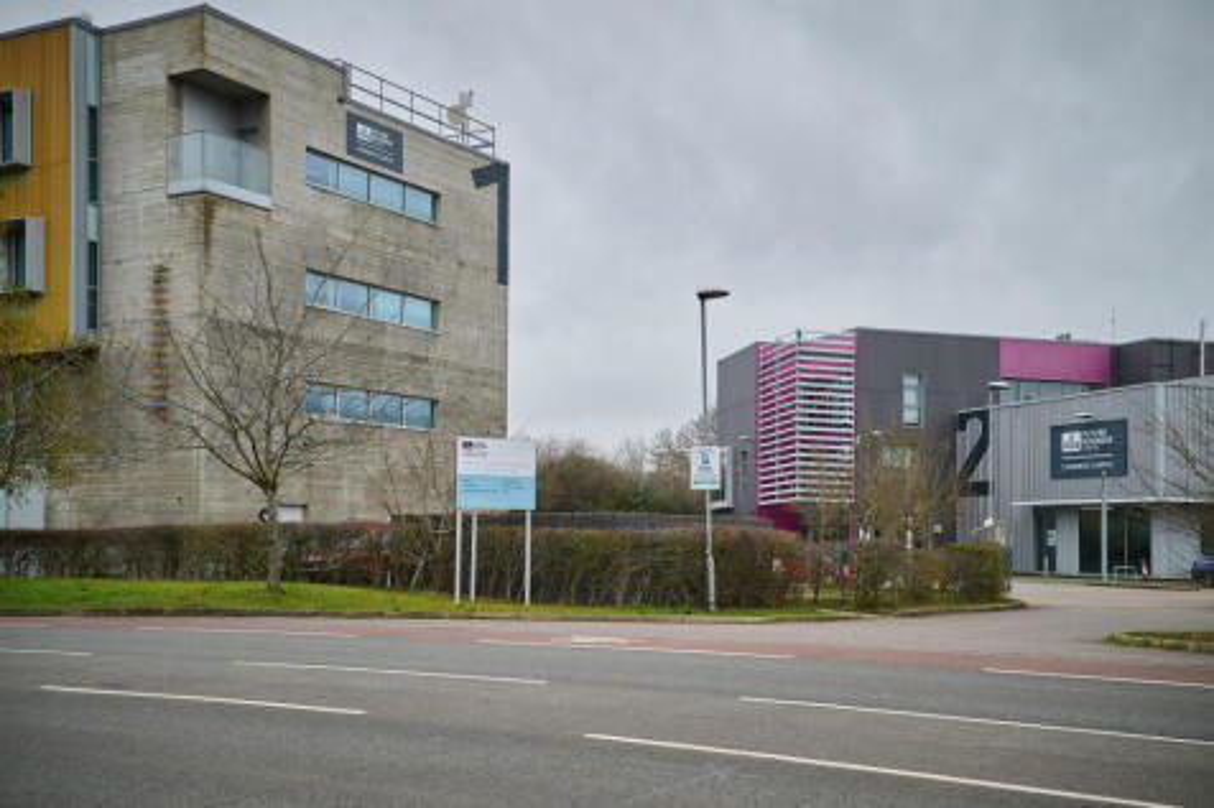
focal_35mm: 42
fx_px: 1416
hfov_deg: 46.4
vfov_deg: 31.9
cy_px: 404
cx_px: 607
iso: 160
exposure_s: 1/2.5
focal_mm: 42
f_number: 5
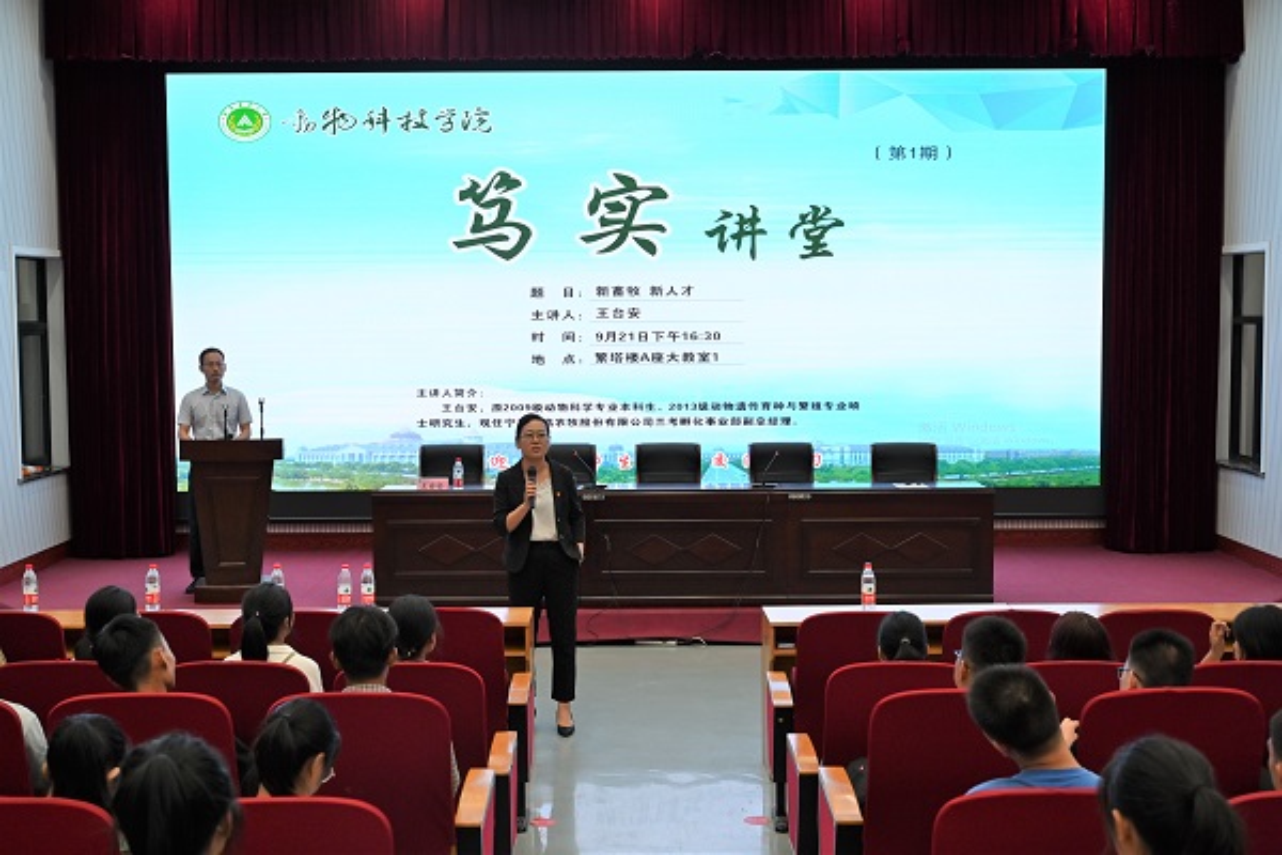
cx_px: 641
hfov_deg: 45.4
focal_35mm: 43
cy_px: 428
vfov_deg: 31.2
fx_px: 1531
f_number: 5.6
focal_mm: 43
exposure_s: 1/125
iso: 800
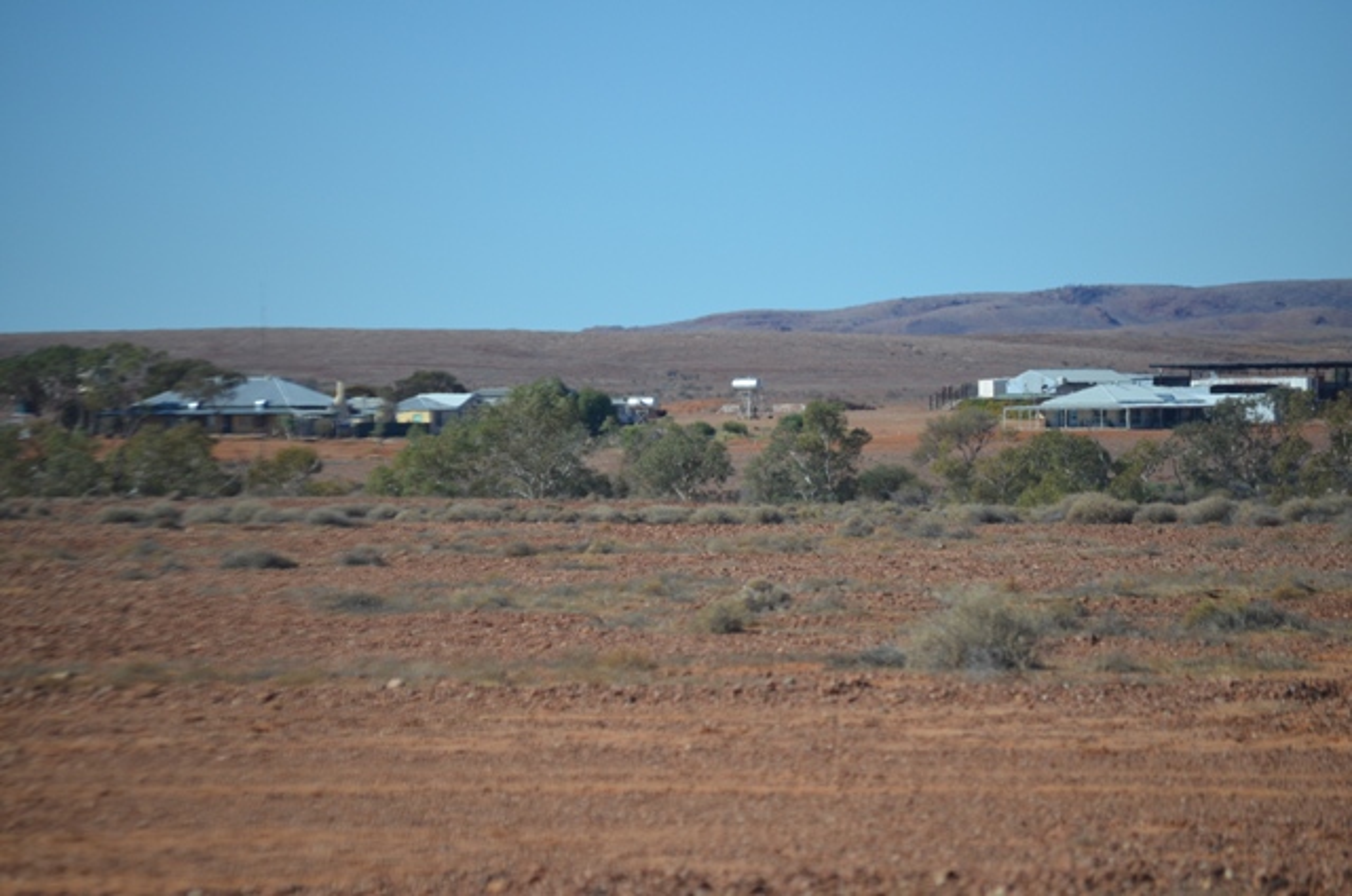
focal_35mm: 225
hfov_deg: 9.2
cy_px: 448
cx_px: 676
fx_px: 8433
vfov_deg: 6.1
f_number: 5
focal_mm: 150
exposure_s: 1/1250
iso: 400
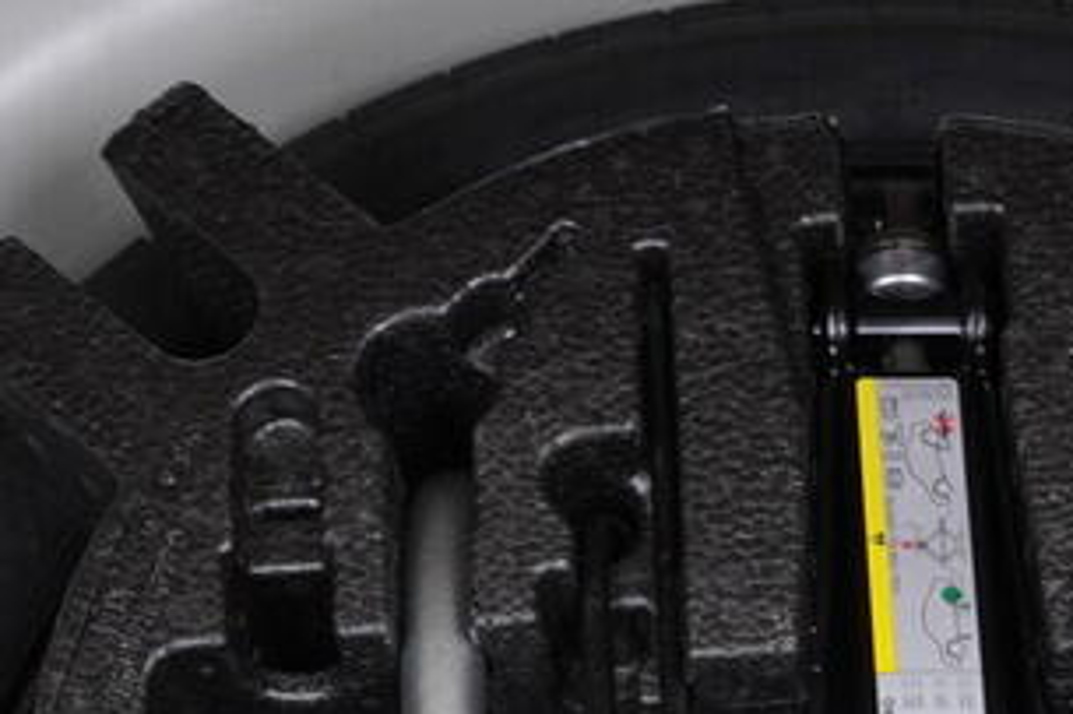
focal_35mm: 121
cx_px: 872
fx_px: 3604
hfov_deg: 16.8
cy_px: 1085
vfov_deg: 10.9
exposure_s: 1/40
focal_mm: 24
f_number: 2.8
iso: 250
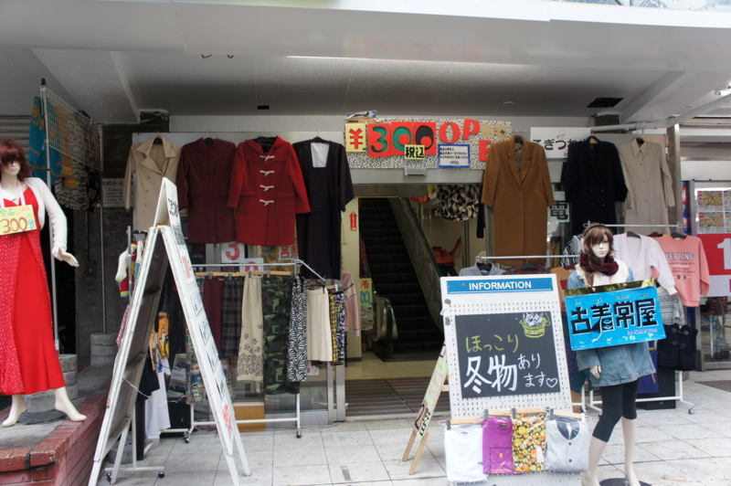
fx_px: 639
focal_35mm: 32
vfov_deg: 41.6
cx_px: 366
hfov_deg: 59.5
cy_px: 243
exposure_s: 1/60
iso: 200
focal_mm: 21
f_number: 5
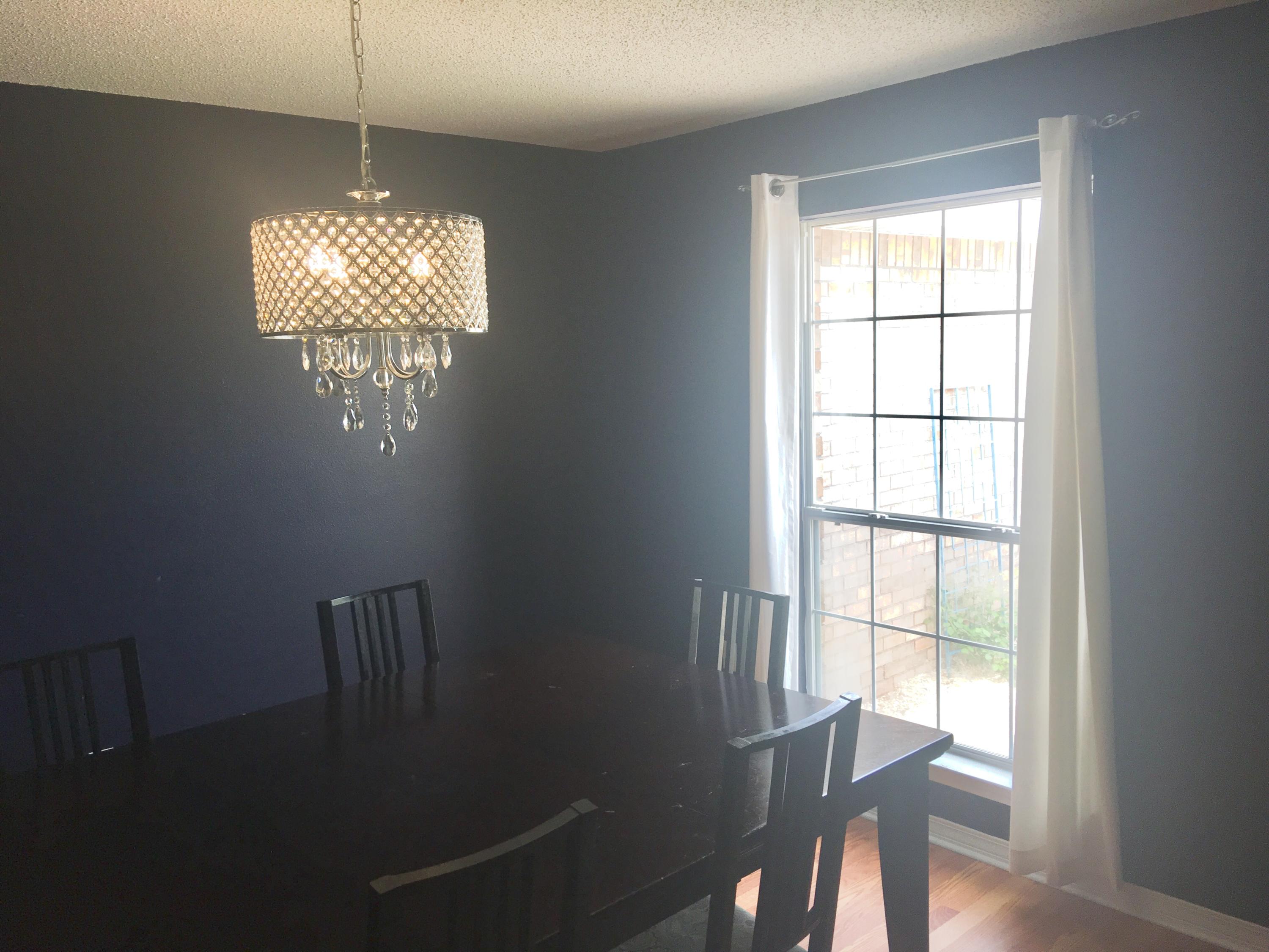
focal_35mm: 29
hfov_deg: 61.7
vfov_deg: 48.2
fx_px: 1063
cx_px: 634
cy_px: 476
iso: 32
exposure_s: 1/120
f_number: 2.2
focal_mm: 4.15
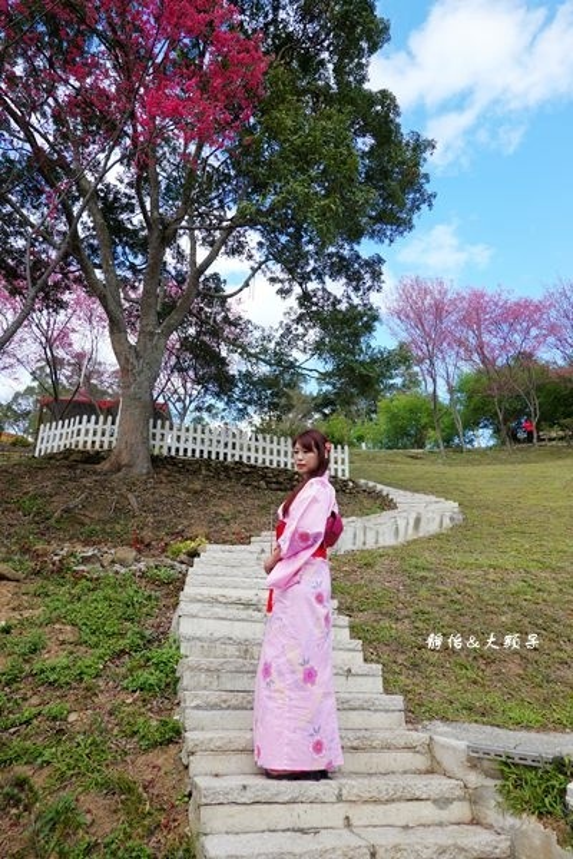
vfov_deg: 73.7
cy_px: 430
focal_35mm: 24
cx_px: 286
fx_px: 573
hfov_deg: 53.1
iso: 125
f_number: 2.8
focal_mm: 9
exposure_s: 1/500
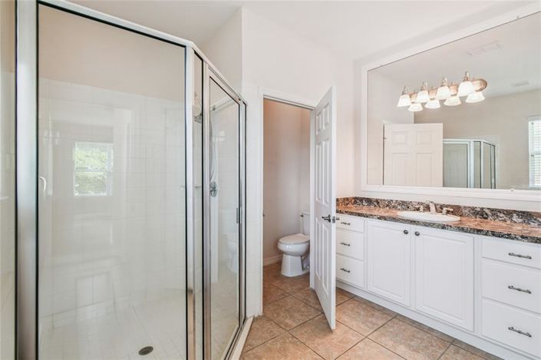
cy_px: 180
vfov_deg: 77.2
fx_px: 225
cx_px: 270
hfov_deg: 100.4
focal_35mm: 15
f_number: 7.1
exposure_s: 1/10
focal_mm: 10
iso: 100
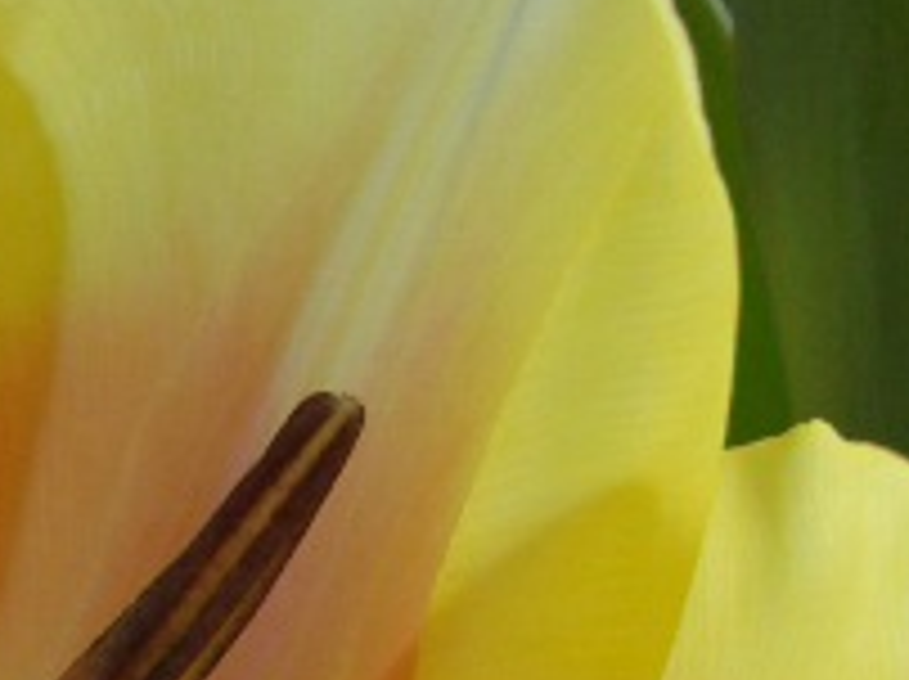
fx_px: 2911
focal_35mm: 111
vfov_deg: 13.2
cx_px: 76
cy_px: 630
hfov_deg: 17.5
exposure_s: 1/160
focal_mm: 5.8
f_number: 2.6
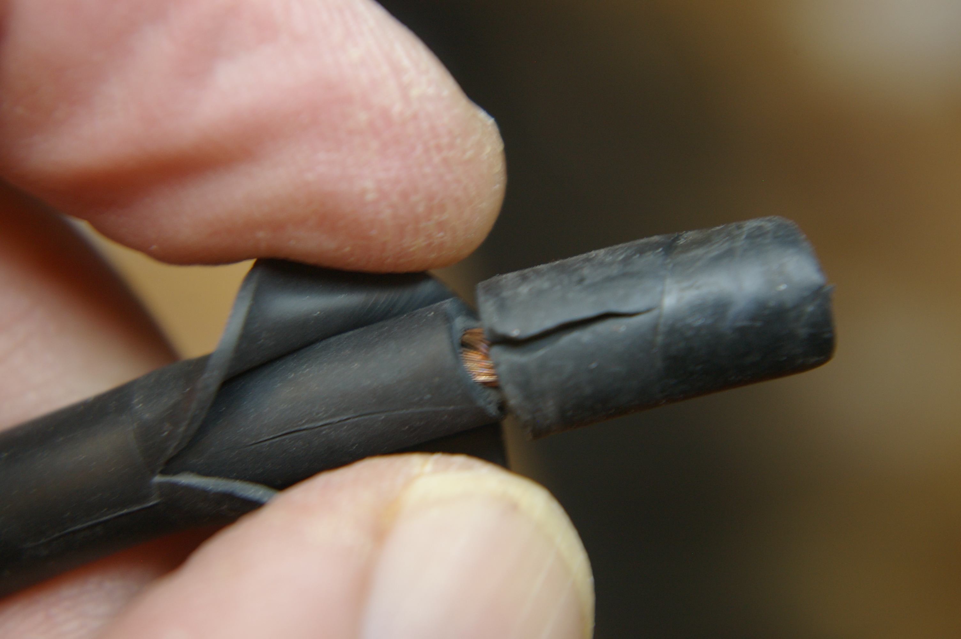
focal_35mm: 82
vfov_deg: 16.5
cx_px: 480
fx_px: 2200
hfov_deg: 24.6
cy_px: 320
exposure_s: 1/20
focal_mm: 55
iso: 400
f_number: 8
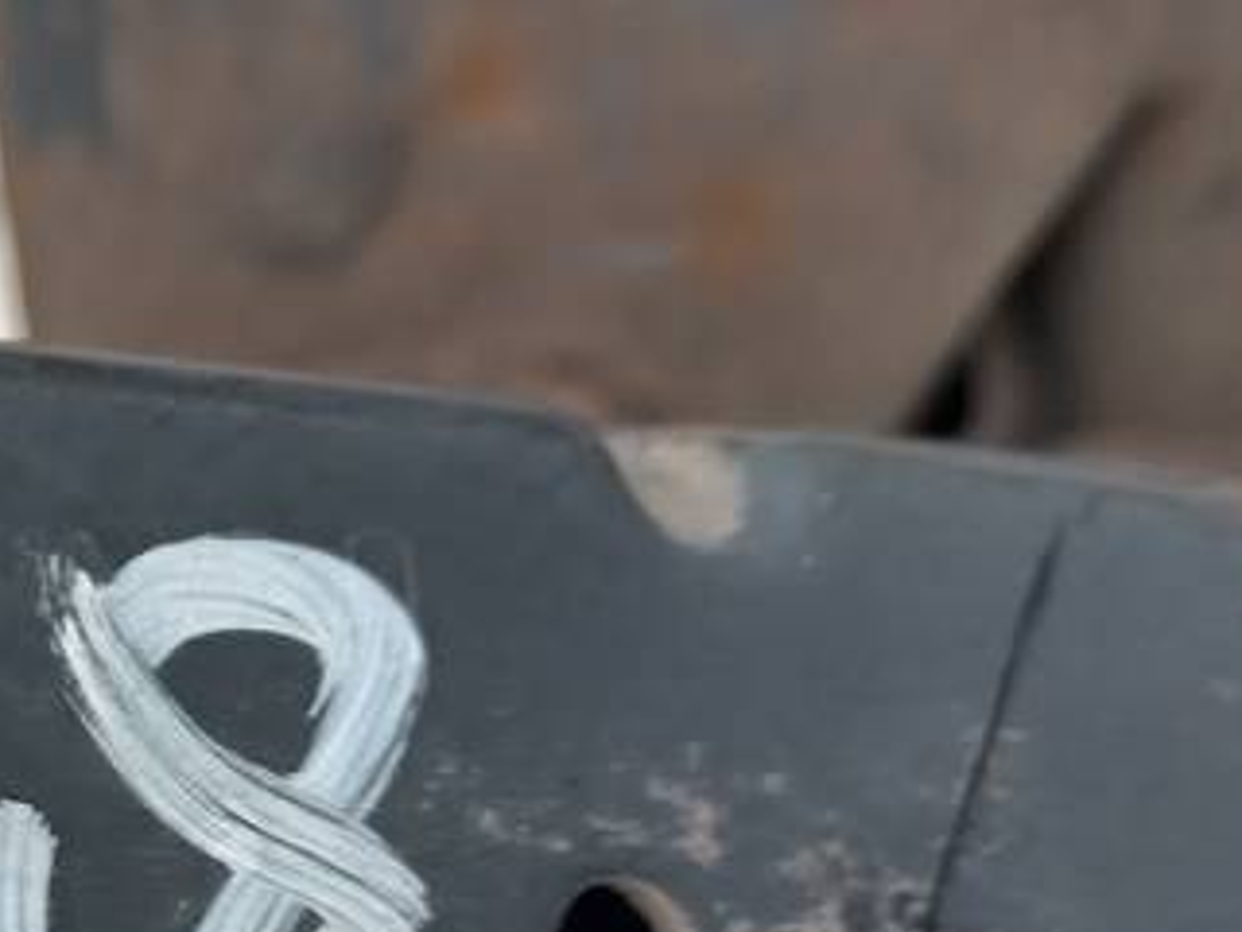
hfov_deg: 22.4
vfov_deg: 17.4
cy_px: 1177
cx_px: -260
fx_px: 2870
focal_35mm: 80
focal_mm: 4.6
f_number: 1.8
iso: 50
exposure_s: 1/50
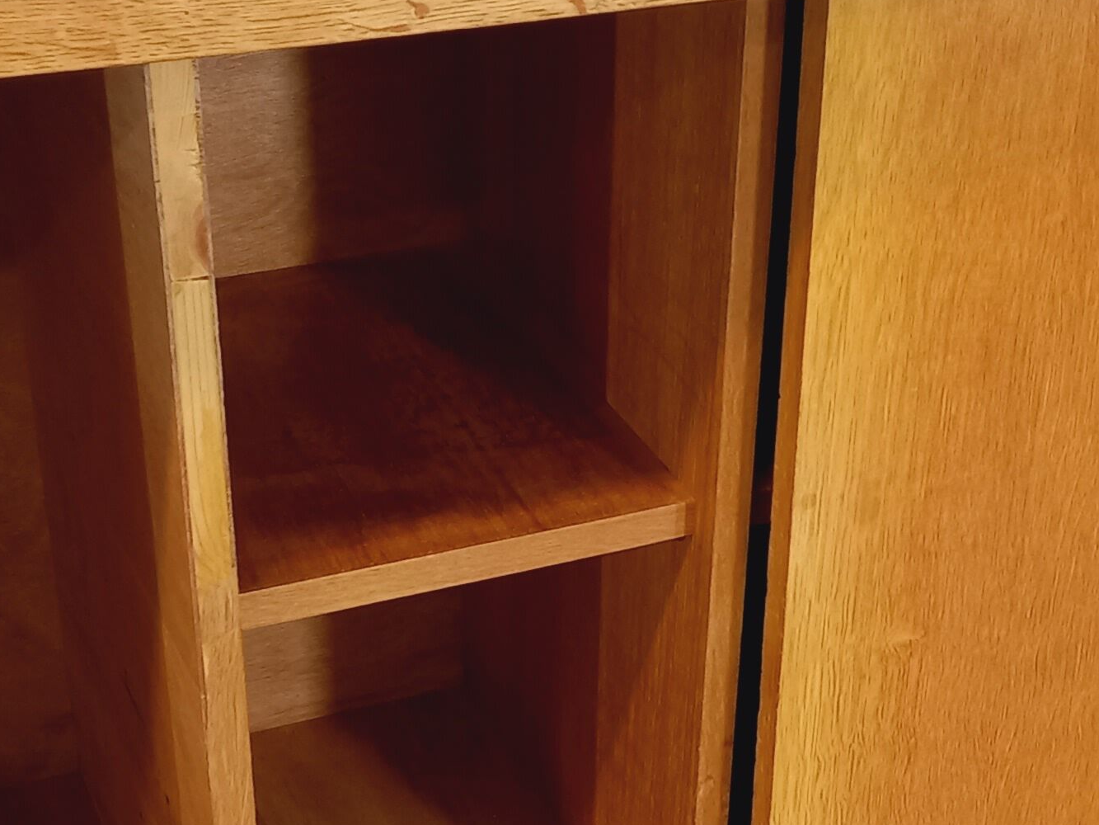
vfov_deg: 19.5
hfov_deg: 25.9
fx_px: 2381
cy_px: 646
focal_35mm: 75
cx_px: 665
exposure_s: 1/49
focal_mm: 4.65
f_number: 1.8
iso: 250
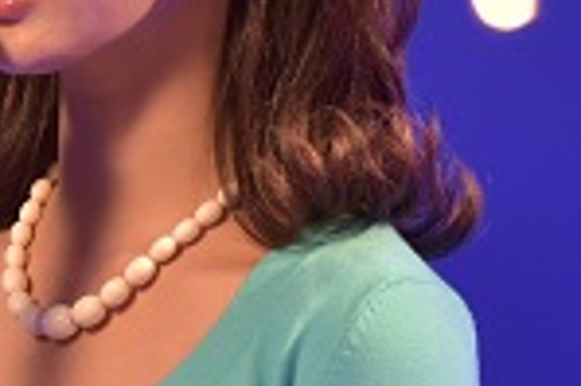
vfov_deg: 1.8
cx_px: -265
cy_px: 179
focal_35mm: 767
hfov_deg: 2.7
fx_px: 12365
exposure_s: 1/200
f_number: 4
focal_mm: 190
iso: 1600
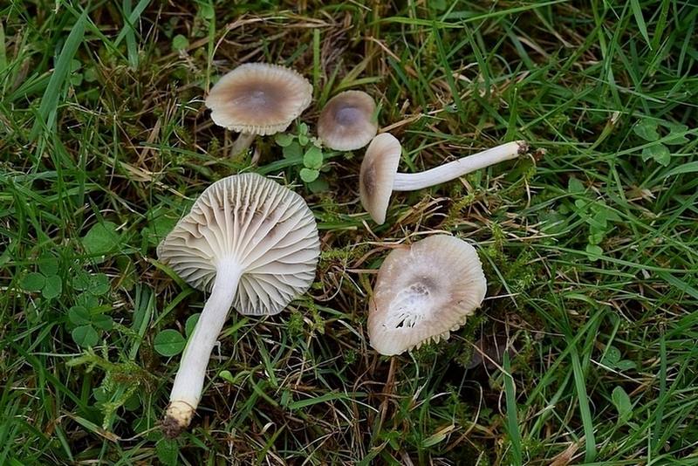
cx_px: 349
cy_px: 233
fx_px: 1746
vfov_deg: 15.2
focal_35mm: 90
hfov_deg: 22.6
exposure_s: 1/200
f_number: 8
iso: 400
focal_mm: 60
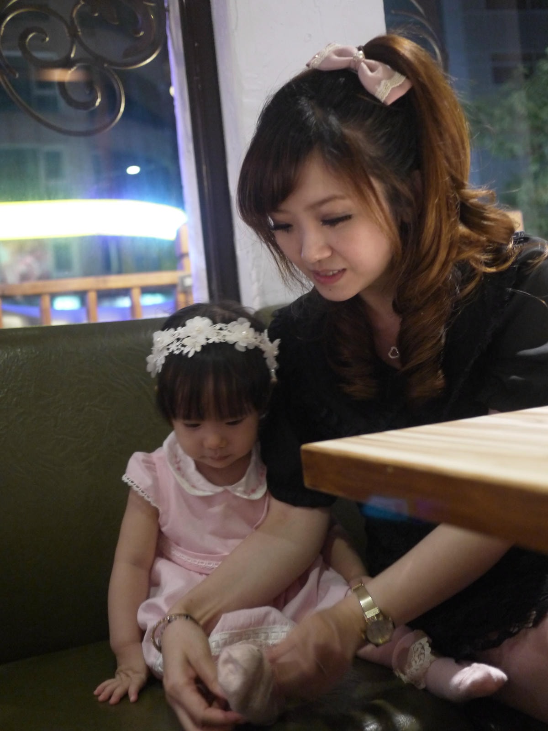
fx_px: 844
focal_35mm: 40
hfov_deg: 36.0
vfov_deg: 46.8
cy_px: 366
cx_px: 274
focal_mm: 20
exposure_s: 1/30
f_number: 1.7
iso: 800
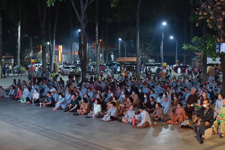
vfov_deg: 27.0
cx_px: 112
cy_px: 75
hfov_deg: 39.6
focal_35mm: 50
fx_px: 313
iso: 1250
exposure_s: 1/100
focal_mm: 50
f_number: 2.8
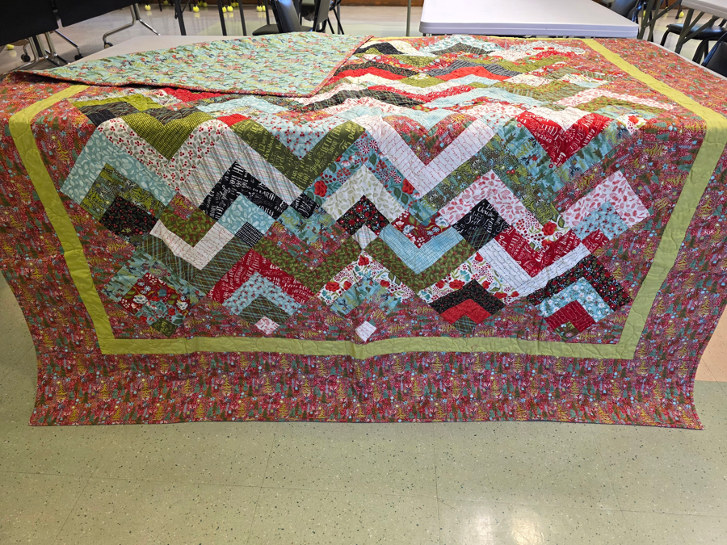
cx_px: 364
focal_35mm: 23
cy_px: 272
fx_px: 483
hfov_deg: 73.9
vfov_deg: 58.9
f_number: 1.7
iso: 200
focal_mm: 6.3
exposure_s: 1/120
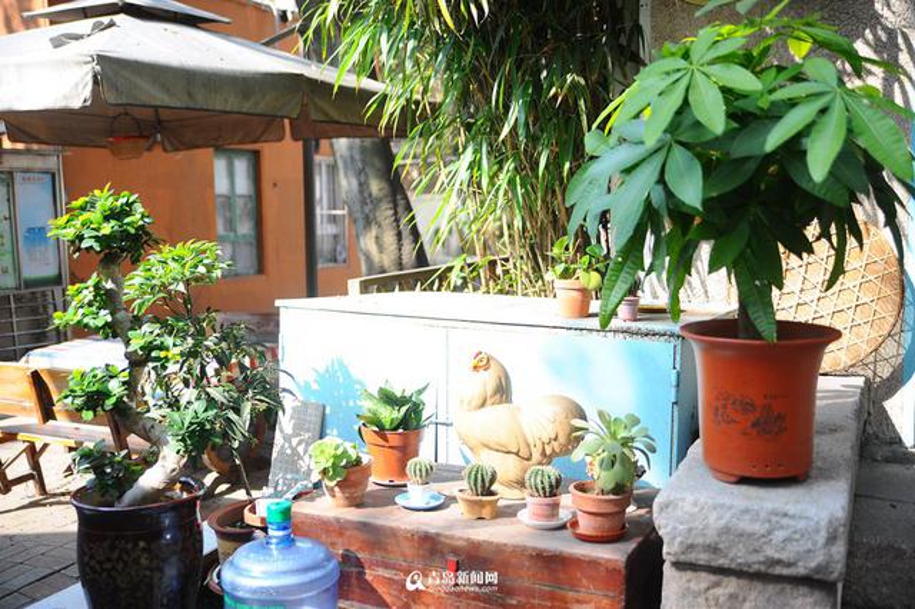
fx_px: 1016
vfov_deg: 33.4
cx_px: 458
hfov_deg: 48.5
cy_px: 304
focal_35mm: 40
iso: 200
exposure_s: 1/400
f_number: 2.8
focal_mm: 40
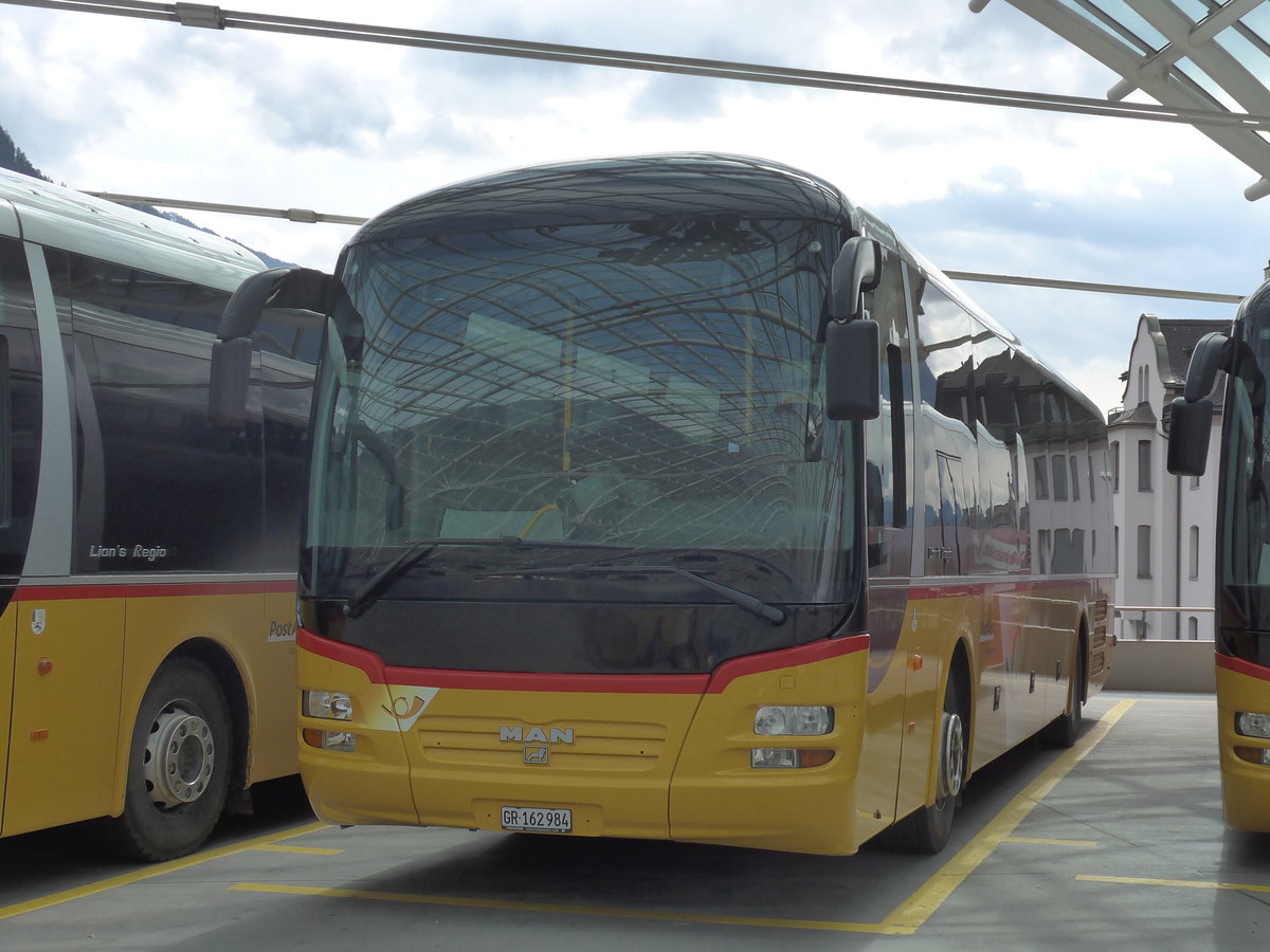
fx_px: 1908
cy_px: 476
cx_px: 635
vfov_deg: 28.0
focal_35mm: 52
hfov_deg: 36.8
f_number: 3.3
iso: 160
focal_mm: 10.7
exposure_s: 1/1000
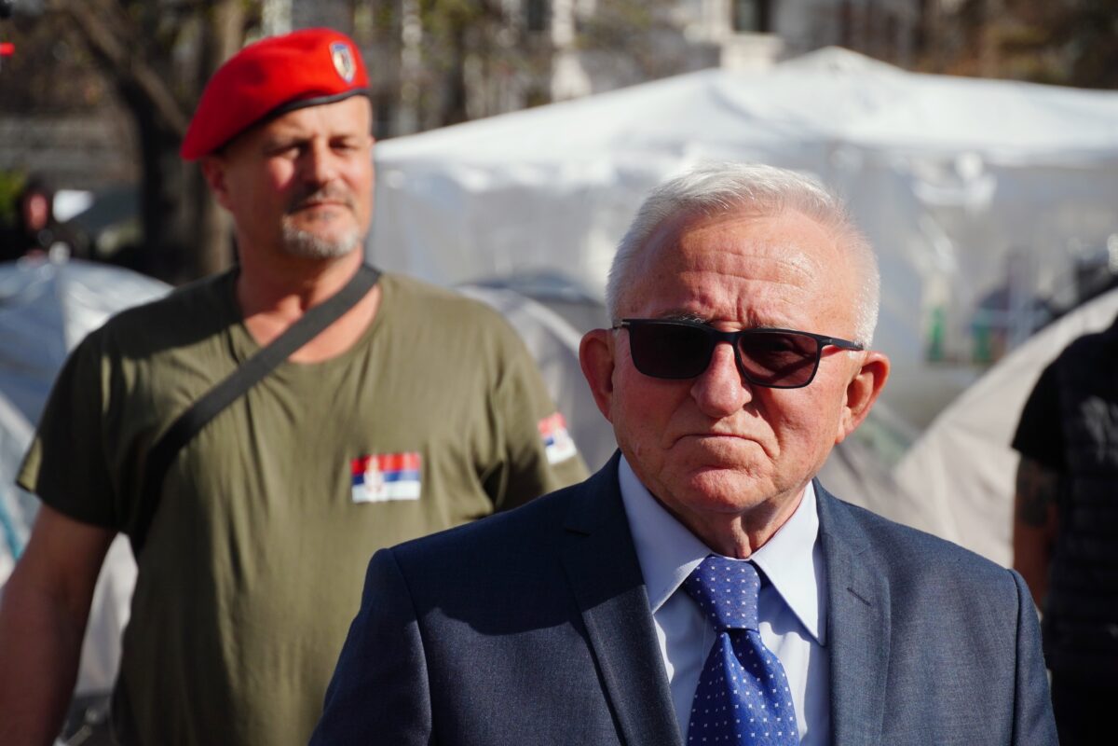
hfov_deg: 17.5
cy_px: 373
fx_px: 3633
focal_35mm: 117
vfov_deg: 11.7
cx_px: 559
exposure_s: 1/1250
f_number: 5.6
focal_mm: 78
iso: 250
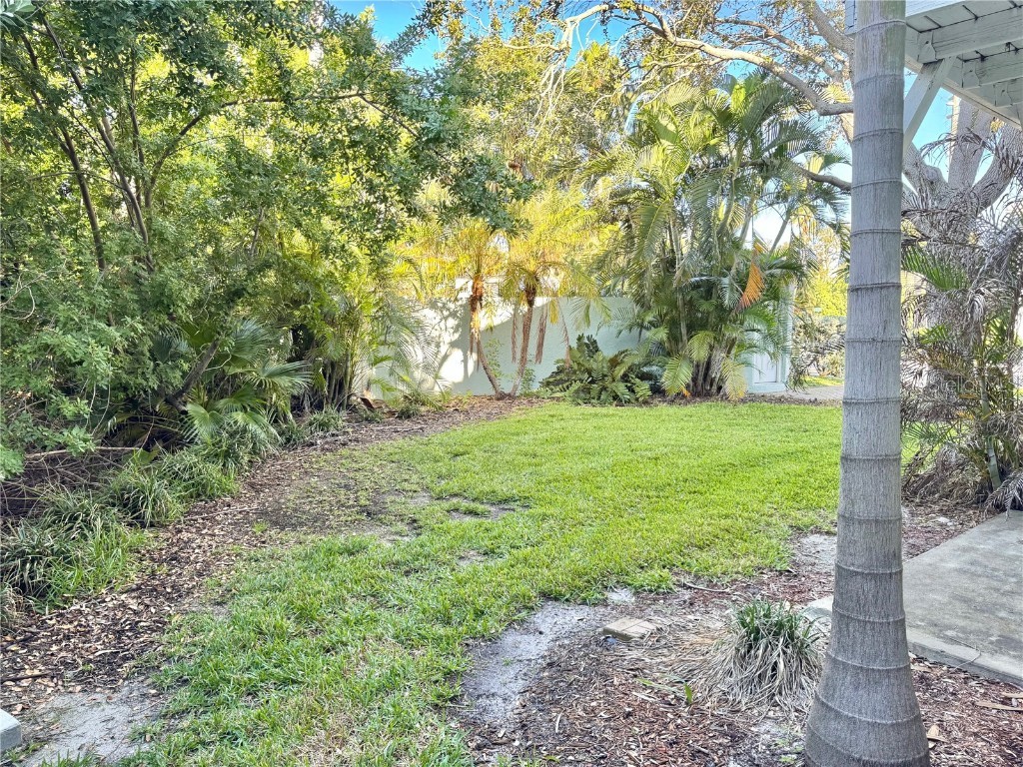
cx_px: 512
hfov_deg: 71.6
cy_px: 384
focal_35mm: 24
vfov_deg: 56.8
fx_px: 709
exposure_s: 1/145
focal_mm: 6.76
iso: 100
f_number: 1.78
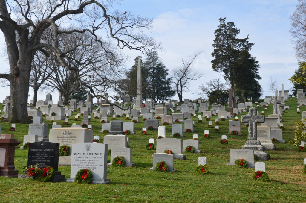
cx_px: 153
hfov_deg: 45.0
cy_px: 102
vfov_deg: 30.7
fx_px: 369
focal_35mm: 44
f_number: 8
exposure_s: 1/250
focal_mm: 29
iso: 100
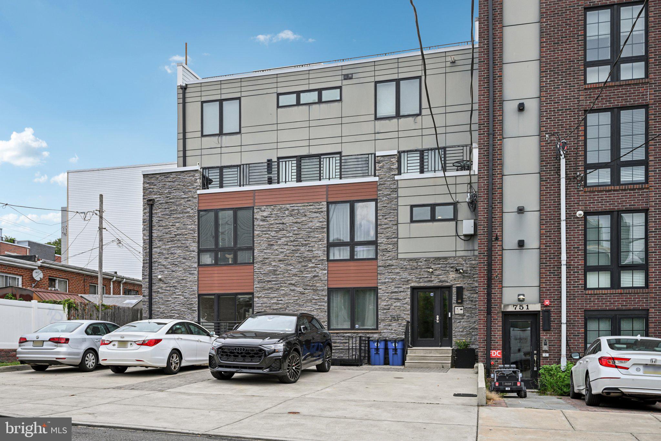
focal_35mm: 30
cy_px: 220
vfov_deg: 43.6
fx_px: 551
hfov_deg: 61.9
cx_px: 330
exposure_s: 1/400
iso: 400
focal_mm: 30
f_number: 8
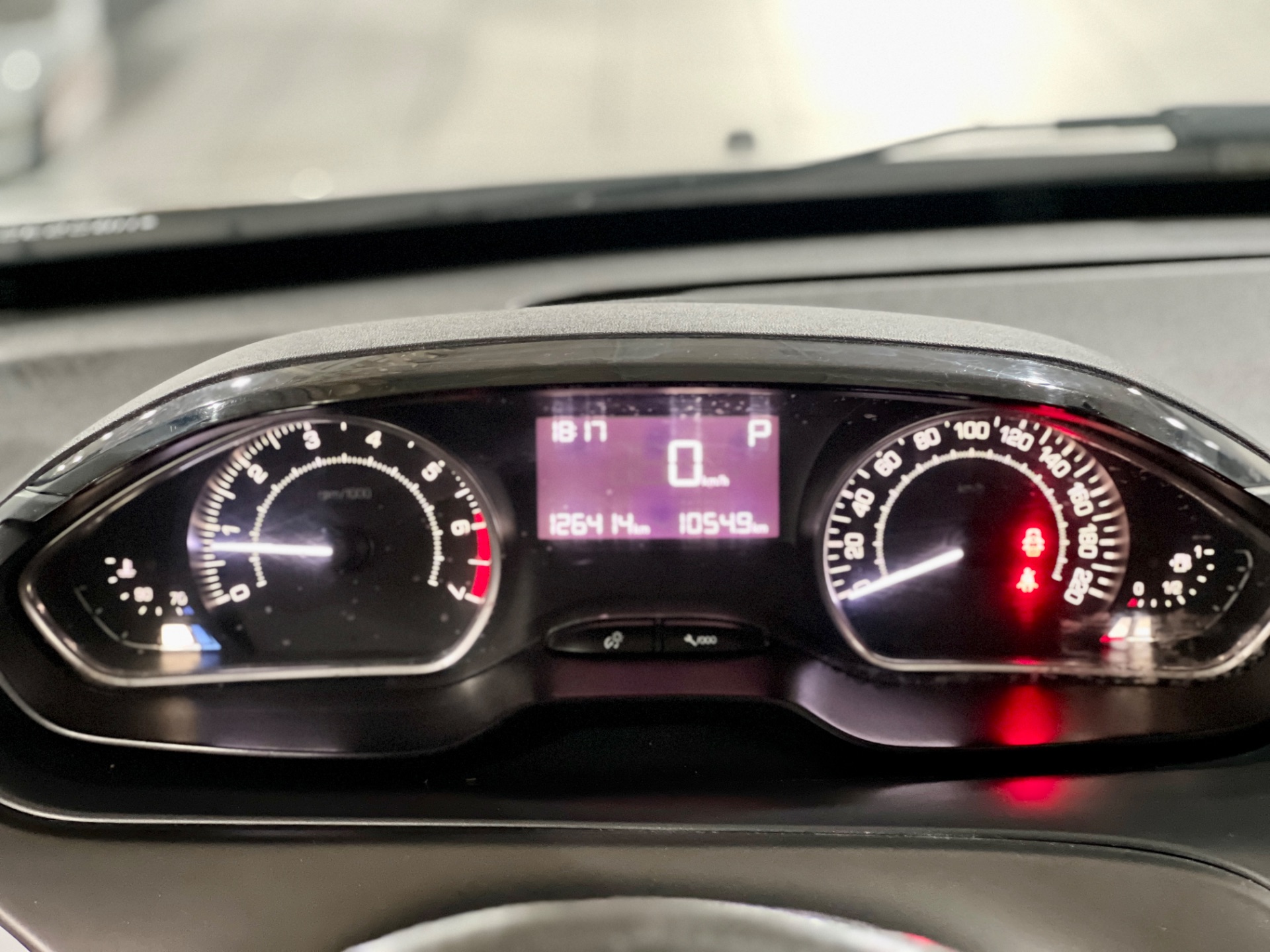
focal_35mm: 77
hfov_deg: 25.3
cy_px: 476
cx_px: 635
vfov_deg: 19.1
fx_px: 2825
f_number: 2.8
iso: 640
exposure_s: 1/15
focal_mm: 9
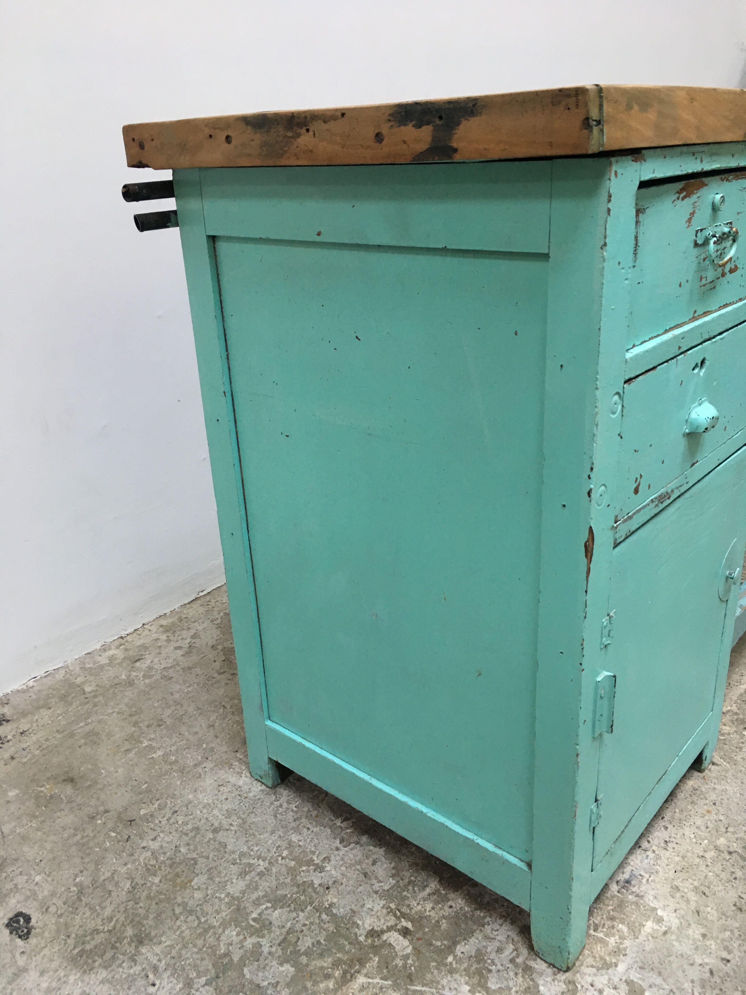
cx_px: 373
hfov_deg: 48.2
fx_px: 833
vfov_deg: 61.7
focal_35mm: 29
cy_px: 498
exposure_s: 1/33
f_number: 2.2
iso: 100
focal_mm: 4.15
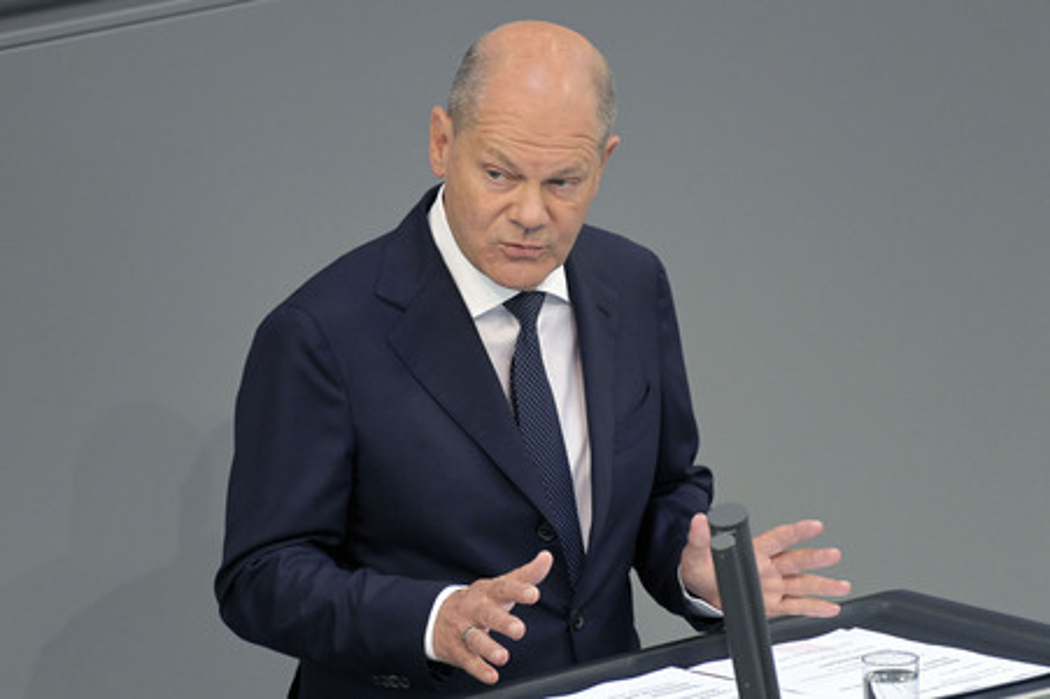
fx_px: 14572
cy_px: 350
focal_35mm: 500
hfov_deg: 4.1
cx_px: 525
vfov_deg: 2.7
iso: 8000
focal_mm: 500
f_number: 5.6
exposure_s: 1/500
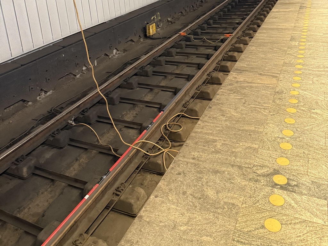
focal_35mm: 24
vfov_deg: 56.8
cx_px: 164
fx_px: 227
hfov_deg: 71.6
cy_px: 123
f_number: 1.78
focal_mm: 6.76
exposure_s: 1/60
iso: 640
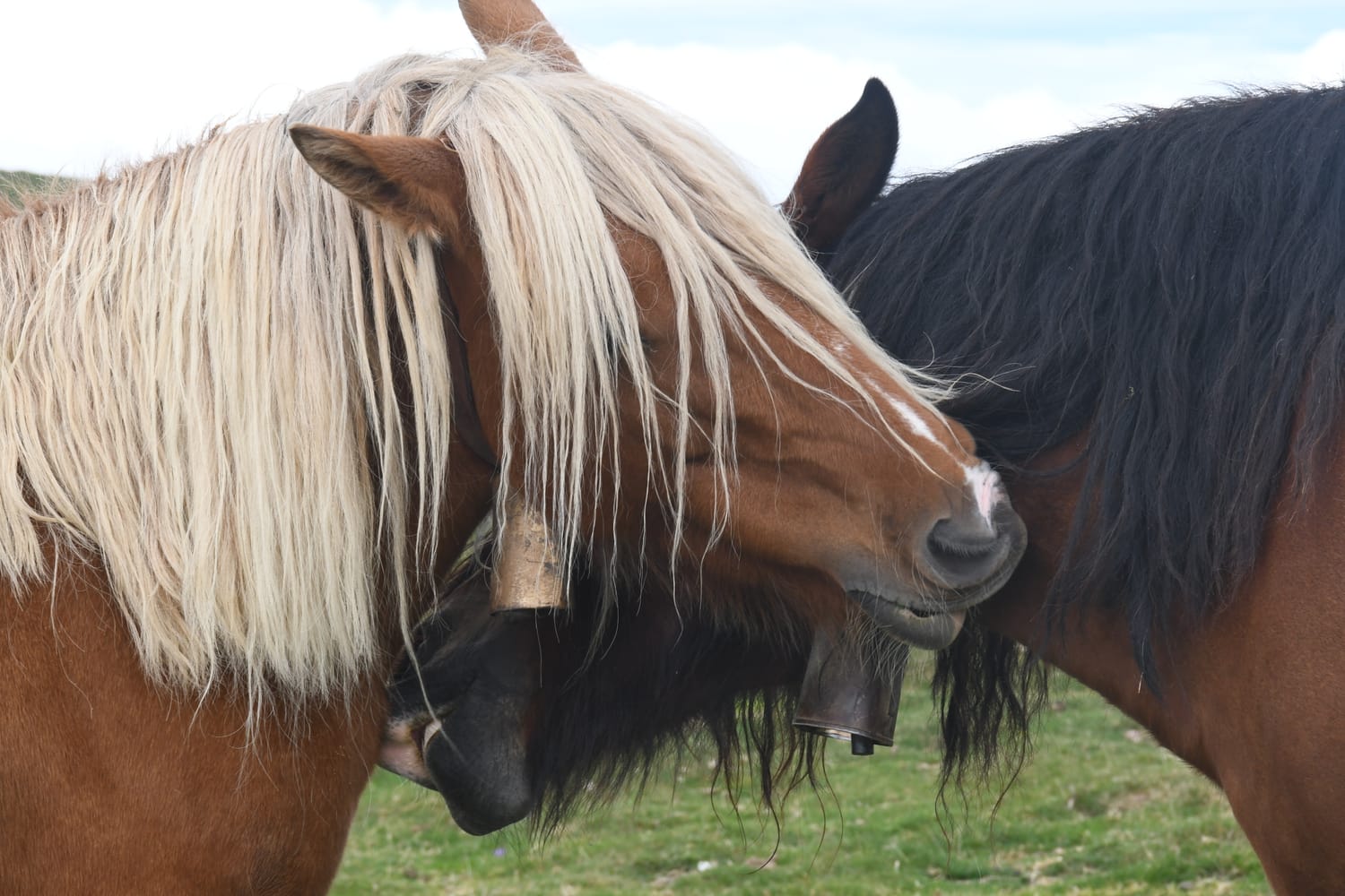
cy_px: 448
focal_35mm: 187
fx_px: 6986
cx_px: 672
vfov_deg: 7.3
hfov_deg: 11.0
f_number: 16
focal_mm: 125
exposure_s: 1/200
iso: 500
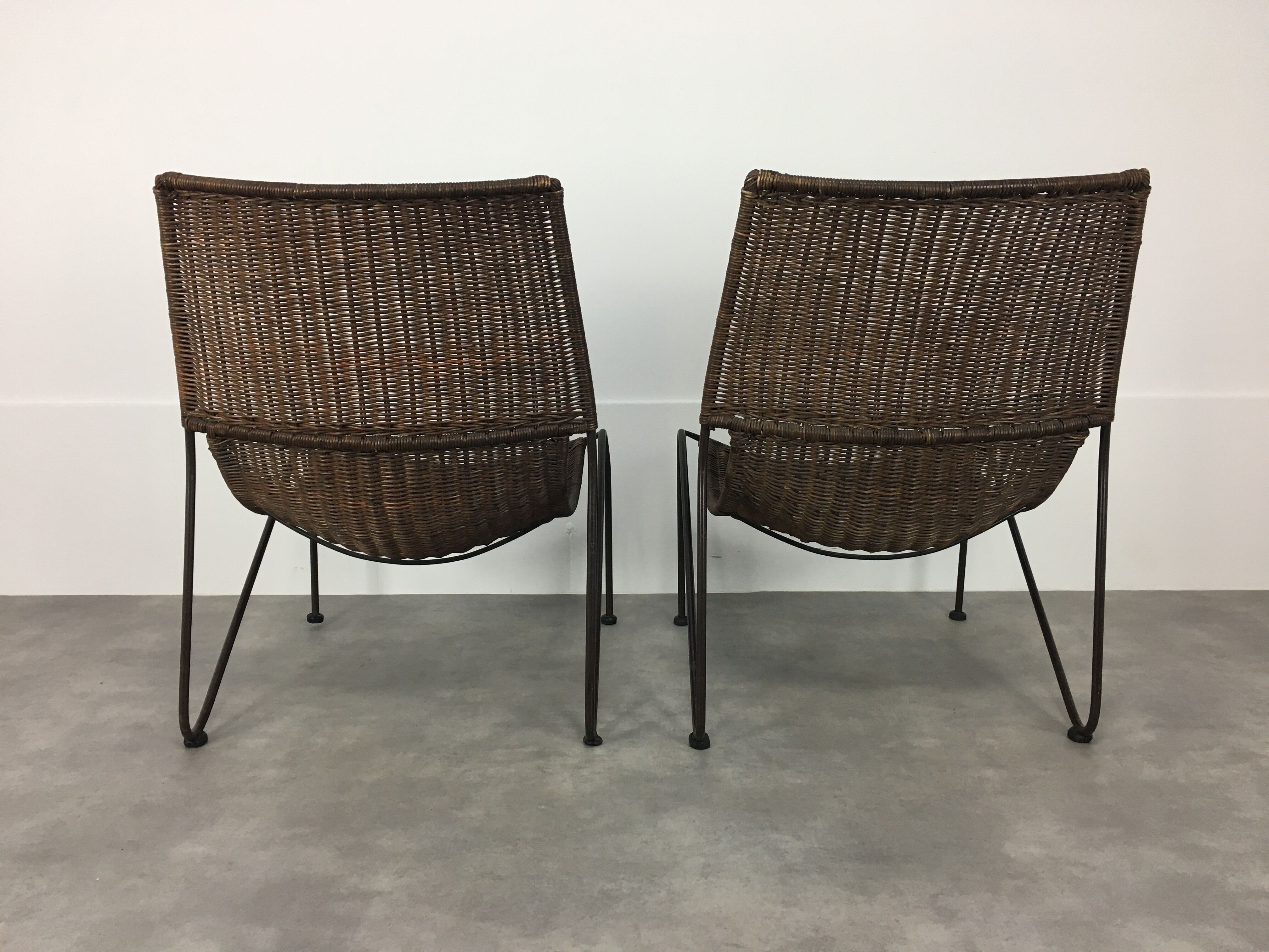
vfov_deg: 48.2
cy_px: 476
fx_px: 1063
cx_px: 634
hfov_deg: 61.7
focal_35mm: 29
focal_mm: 4.15
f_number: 2.2
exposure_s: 1/33
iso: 50
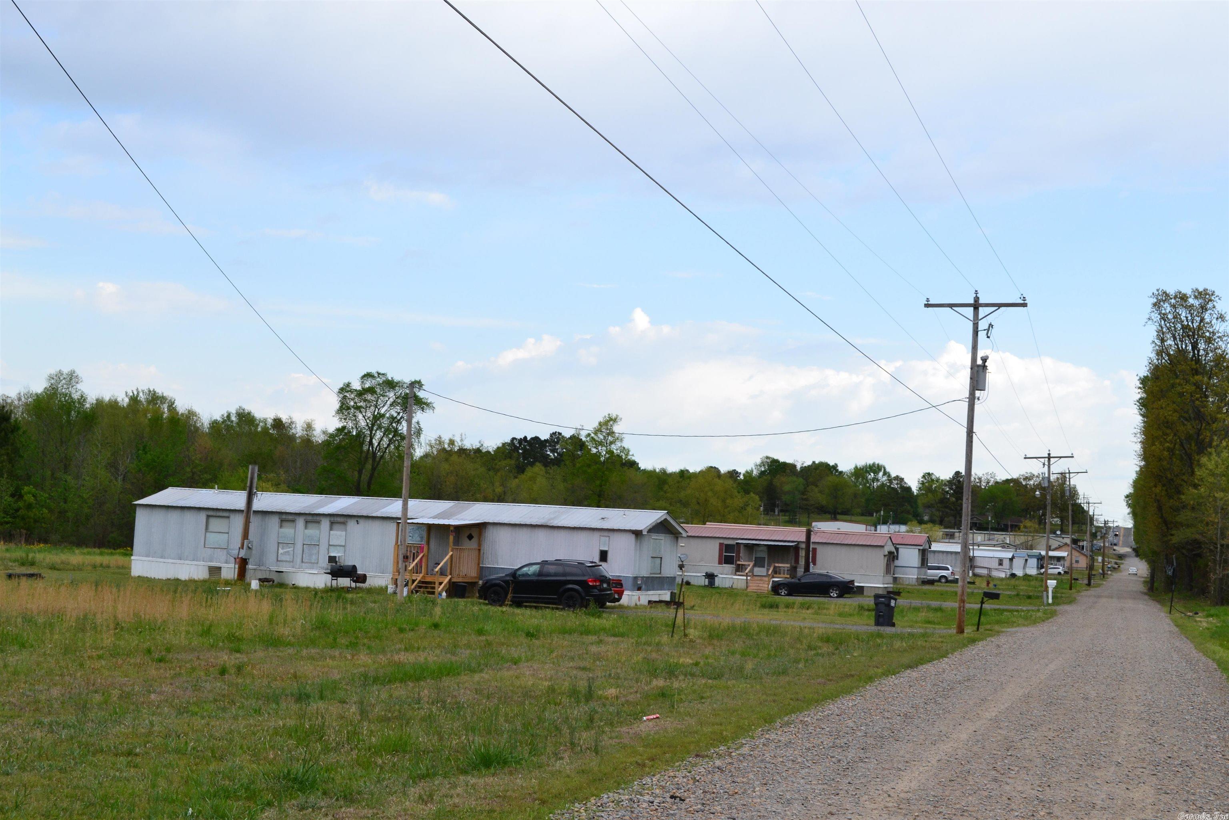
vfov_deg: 28.1
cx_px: 614
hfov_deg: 41.1
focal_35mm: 48
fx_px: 1639
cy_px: 410
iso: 400
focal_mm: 32
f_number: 9
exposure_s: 1/160
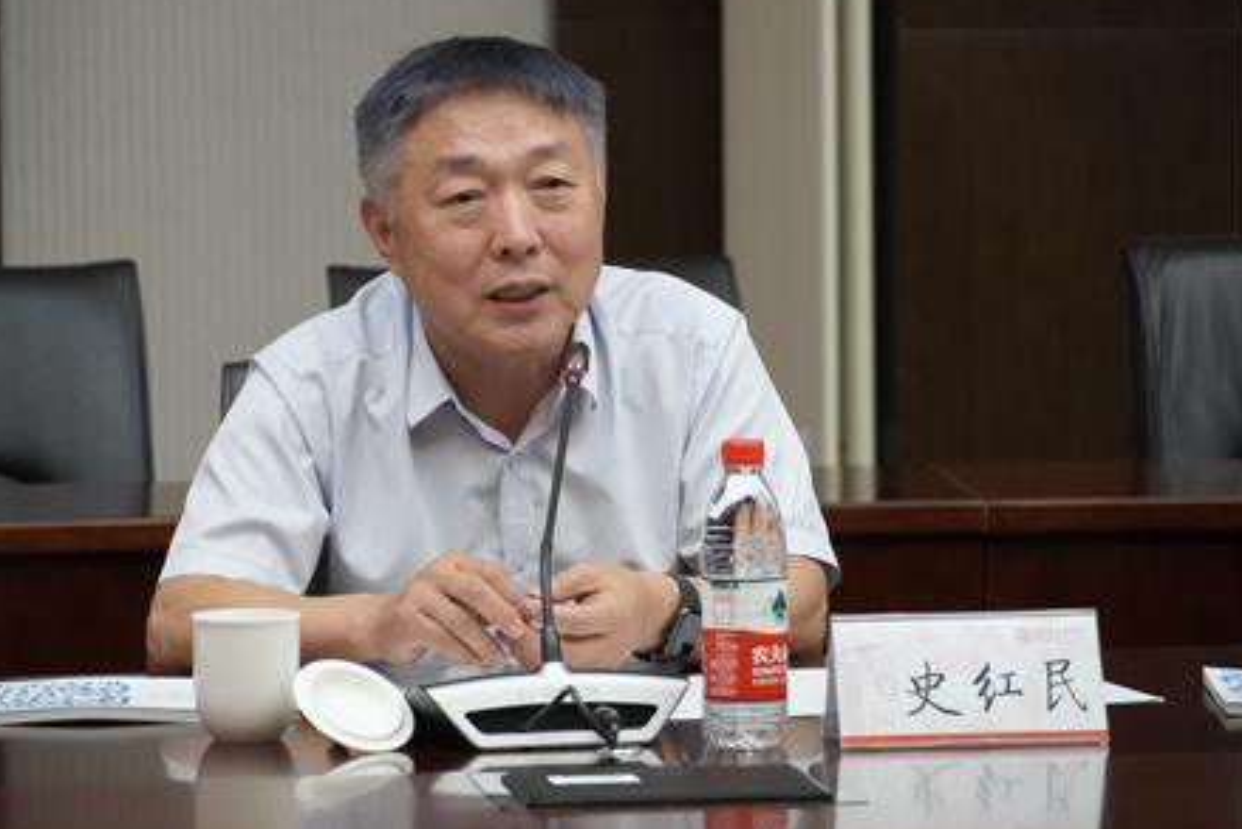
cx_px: 555
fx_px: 6246
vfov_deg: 7.6
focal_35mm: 181
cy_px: 386
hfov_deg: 11.4
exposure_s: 1/200
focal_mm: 106
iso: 3200
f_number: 5.6
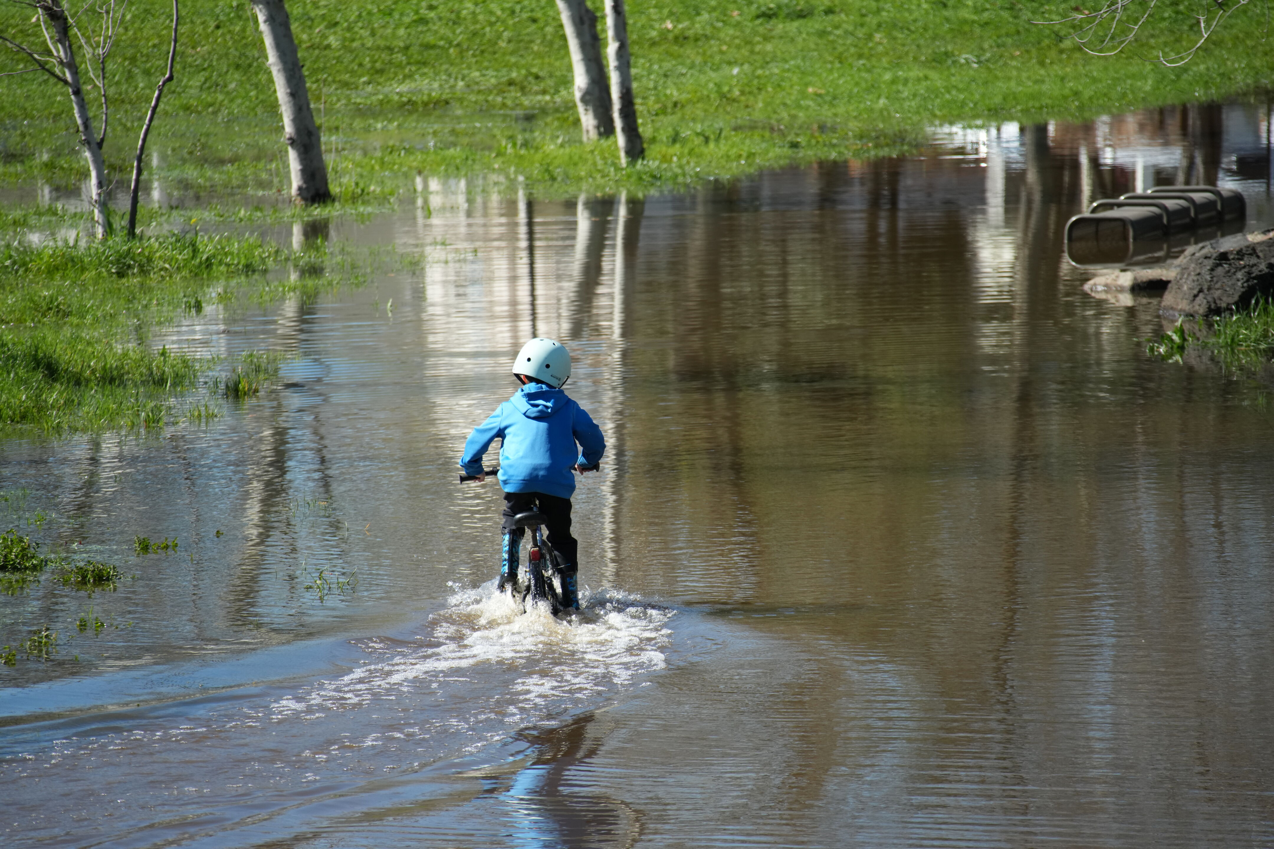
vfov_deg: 5.4
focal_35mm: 253
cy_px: 424
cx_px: 637
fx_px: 8953
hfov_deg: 8.1
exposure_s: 1/1250
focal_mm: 253
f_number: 7.1
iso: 640
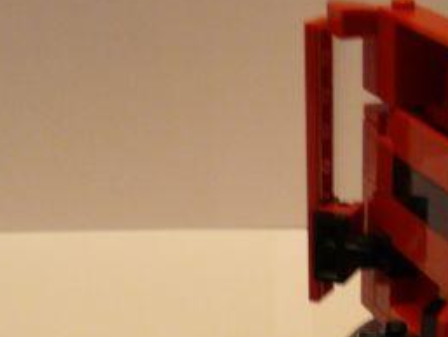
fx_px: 1126
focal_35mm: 87
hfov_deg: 22.2
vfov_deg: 16.5
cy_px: 374
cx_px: 347
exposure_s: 1/10
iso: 200
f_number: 2.8
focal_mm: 4.6
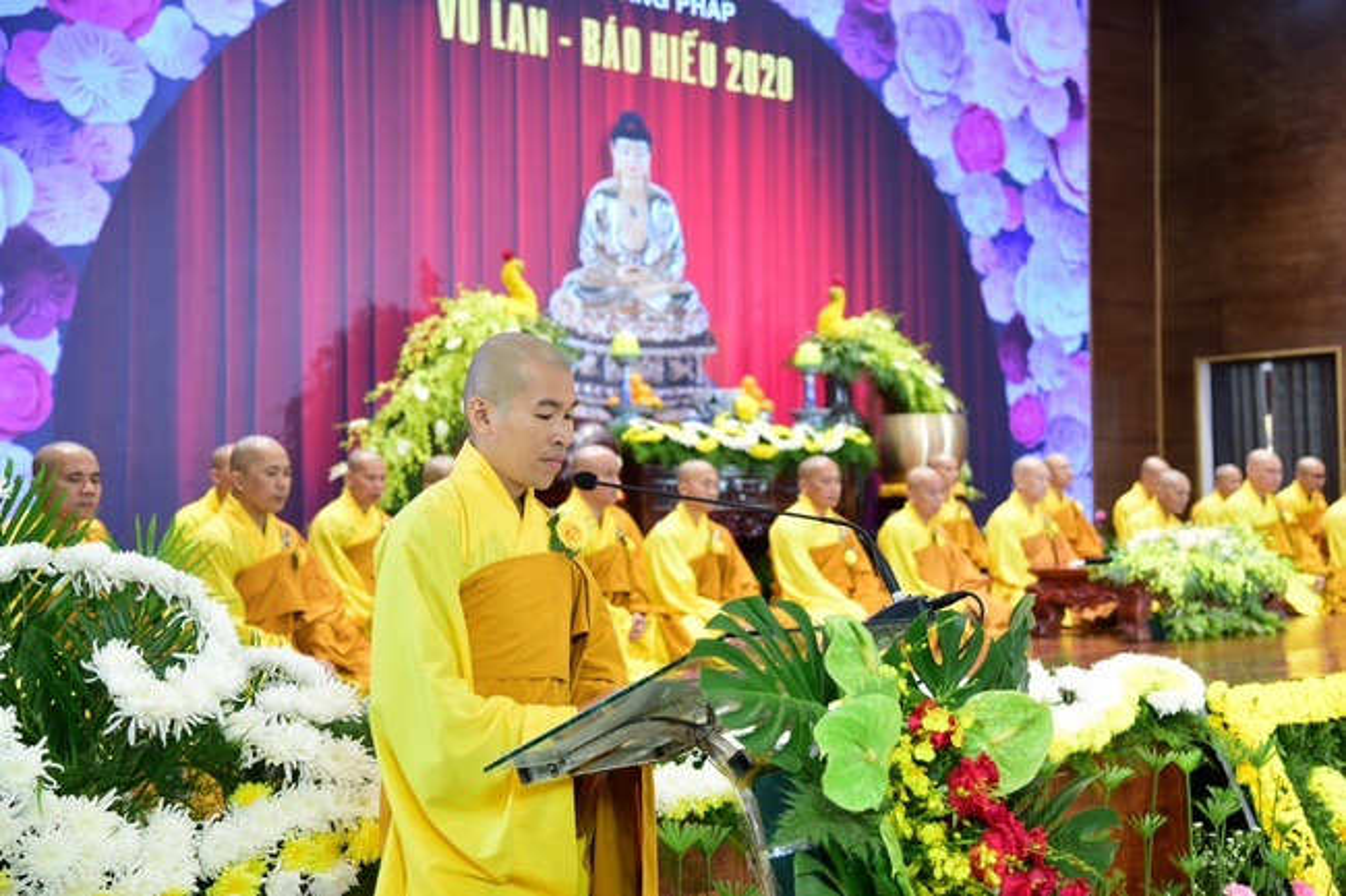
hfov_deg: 38.2
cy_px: 448
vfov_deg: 26.0
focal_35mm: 52
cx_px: 673
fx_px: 1944
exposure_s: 1/40
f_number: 4
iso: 800
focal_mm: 52
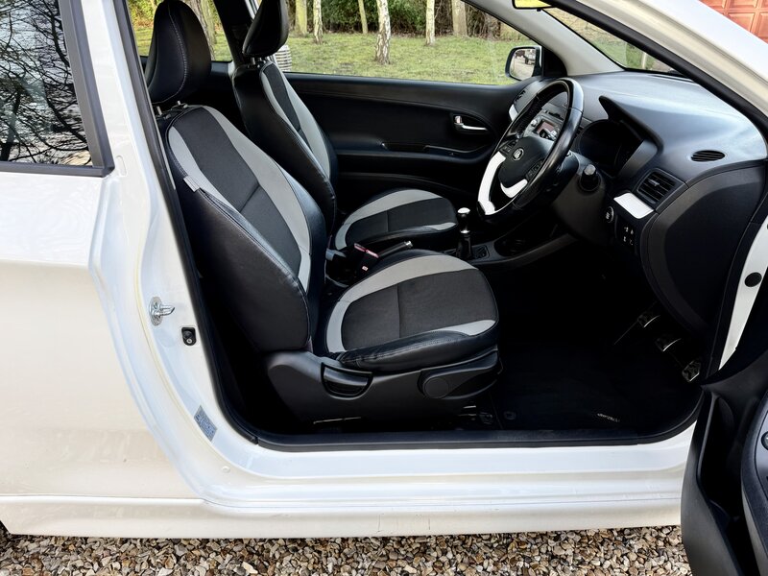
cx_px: 384
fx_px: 532
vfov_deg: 56.8
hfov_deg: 71.6
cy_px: 288
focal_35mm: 24
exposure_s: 1/124
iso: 64
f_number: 1.78
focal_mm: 6.76
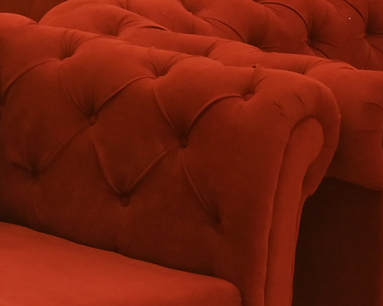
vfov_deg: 5.0
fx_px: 3467
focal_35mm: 306
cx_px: -835
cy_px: -245
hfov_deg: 5.8
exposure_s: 1/125
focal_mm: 40
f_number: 4
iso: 800
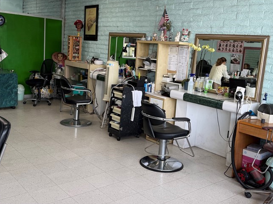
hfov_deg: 49.0
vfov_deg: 37.6
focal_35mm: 38
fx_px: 300
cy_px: 89
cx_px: 143
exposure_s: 1/229
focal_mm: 6.76
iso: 64
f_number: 1.78
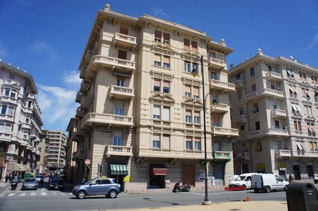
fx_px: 238
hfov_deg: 67.4
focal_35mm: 27
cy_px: 106
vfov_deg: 47.9
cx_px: 159
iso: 200
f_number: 7.1
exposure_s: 1/640
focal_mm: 18
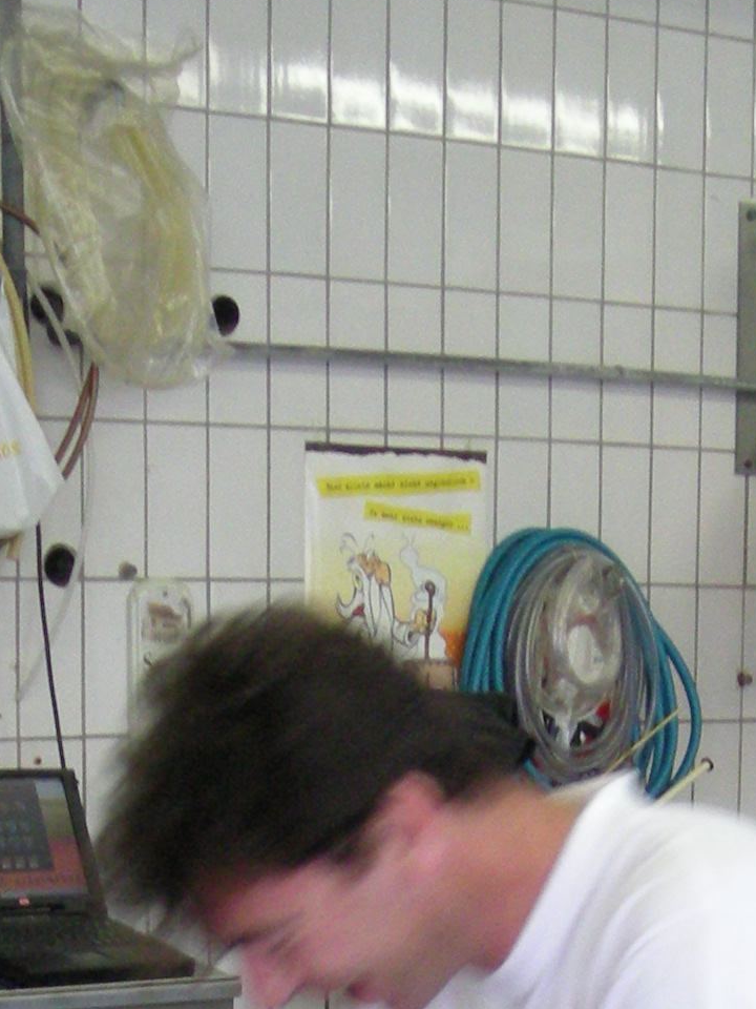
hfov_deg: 13.2
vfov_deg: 16.3
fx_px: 3261
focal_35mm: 112
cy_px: 1414
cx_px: 452
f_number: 2.8
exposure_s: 1/54.7
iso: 226
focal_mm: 5.7
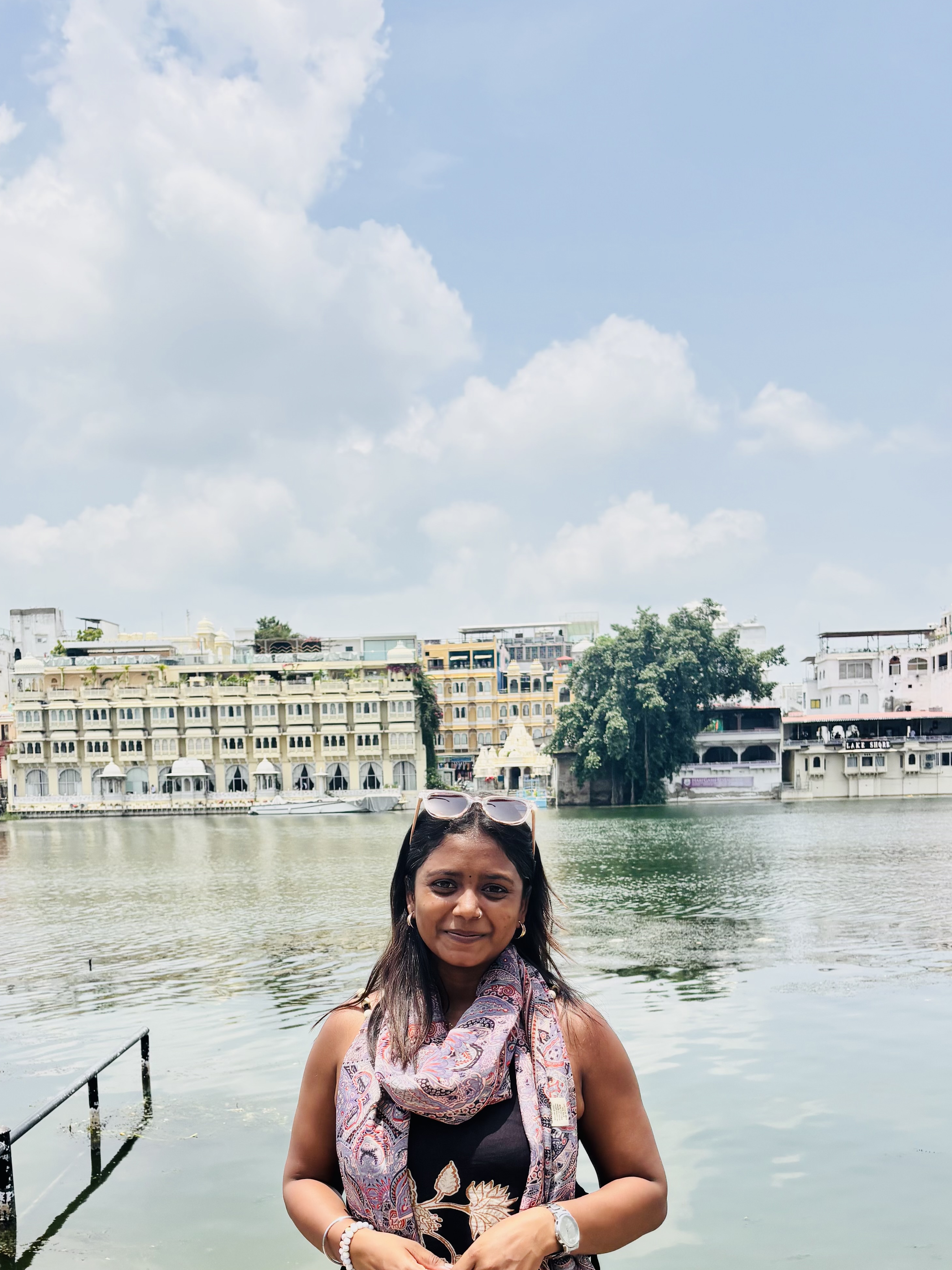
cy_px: 888
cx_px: 432
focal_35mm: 38
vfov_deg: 47.8
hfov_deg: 37.7
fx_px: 1393
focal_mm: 5.96
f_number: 1.6
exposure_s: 1/3937
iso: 50
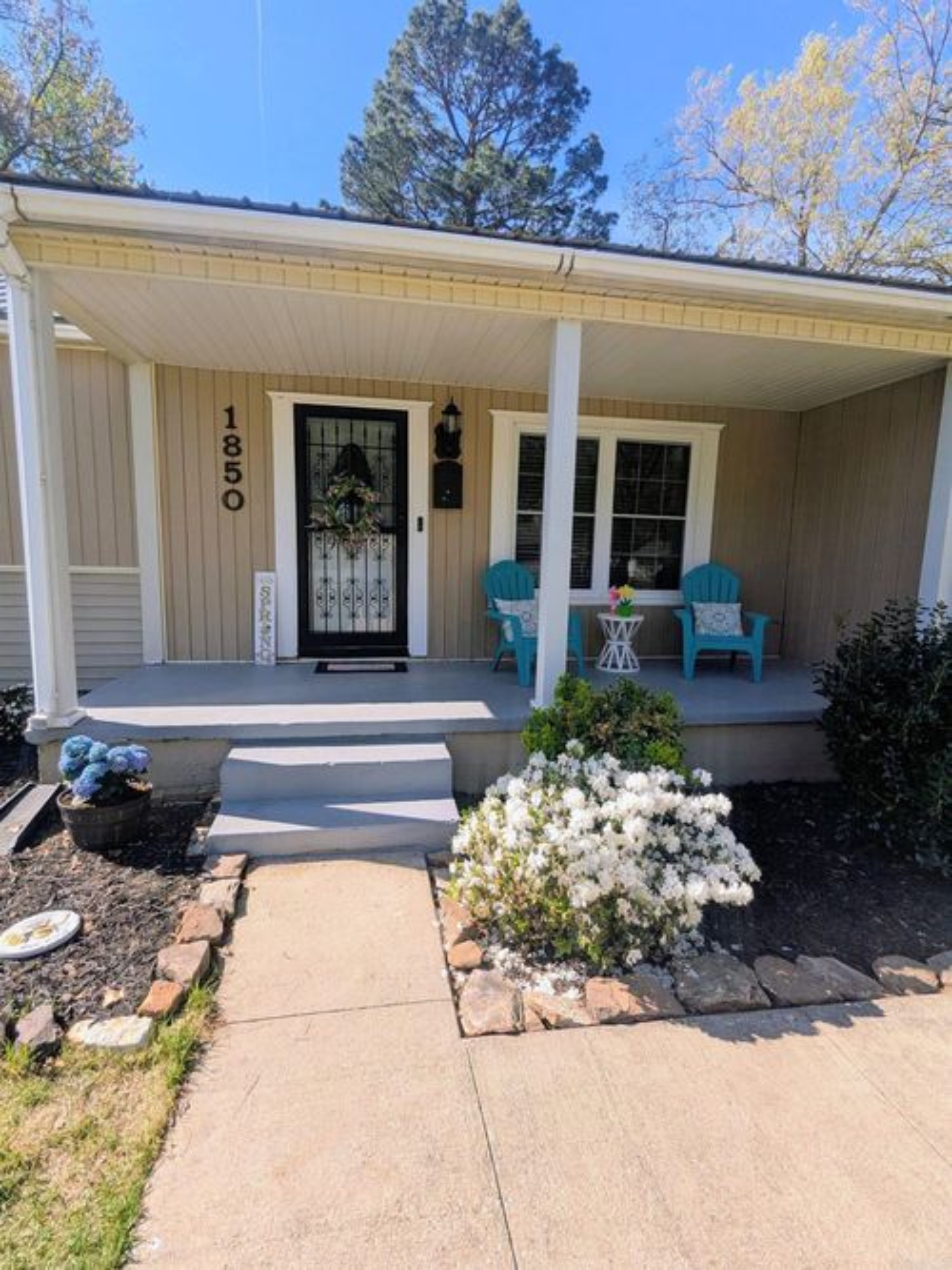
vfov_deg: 94.5
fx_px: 587
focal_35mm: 16
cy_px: 635
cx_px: 476
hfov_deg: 78.1
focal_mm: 2.35
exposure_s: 1/989
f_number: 2.2
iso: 48
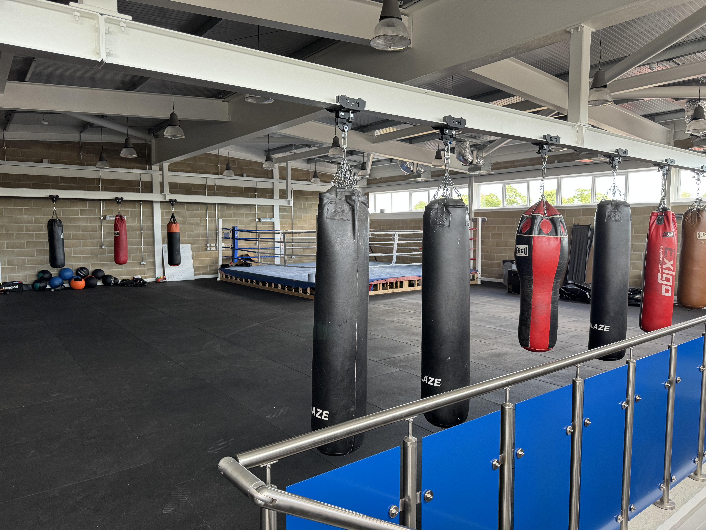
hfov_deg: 71.6
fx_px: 489
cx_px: 353
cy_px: 265
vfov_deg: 56.8
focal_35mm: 24
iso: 200
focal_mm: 6.76
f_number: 1.78
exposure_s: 1/121
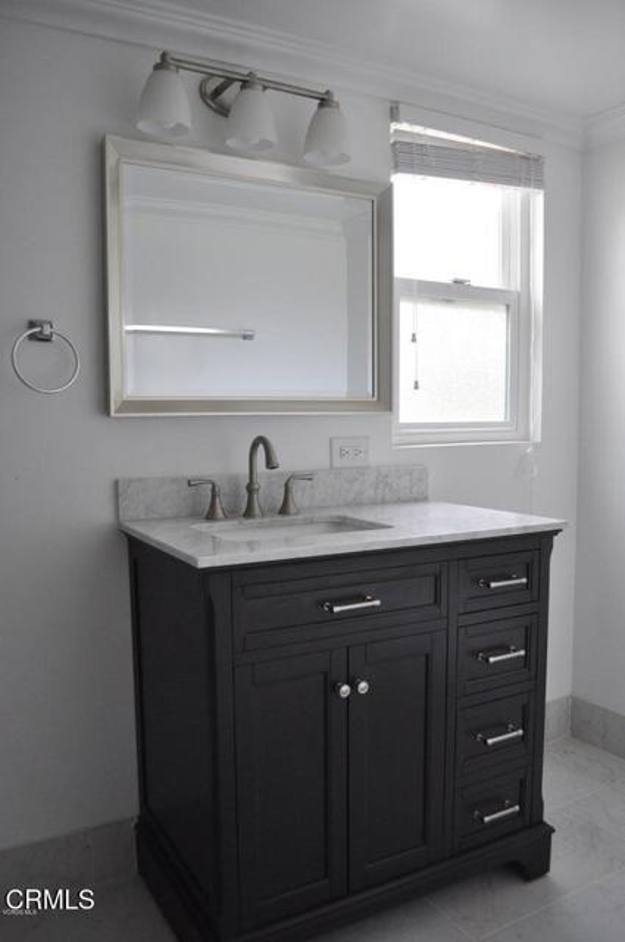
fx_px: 705
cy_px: 471
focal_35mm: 27
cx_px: 312
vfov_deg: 67.4
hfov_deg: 47.8
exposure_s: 1/60
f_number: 4
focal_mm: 18
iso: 720
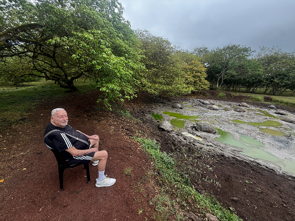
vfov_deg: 85.7
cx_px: 148
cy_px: 110
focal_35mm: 14
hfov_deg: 102.1
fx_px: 119
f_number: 2.2
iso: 50
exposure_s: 1/99
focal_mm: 2.22
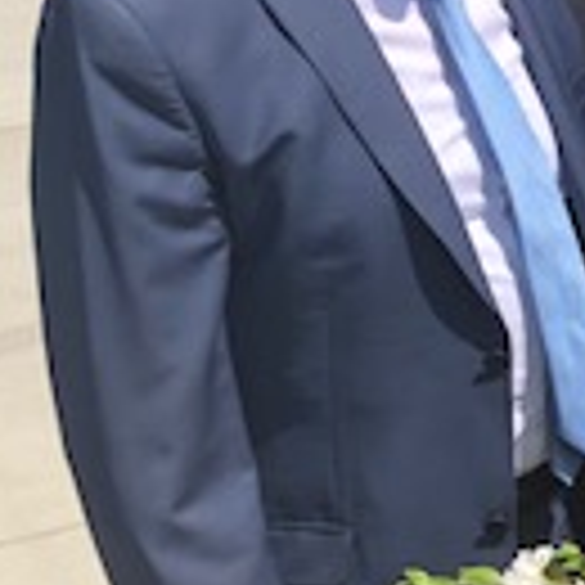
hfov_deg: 12.5
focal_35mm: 122
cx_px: 1192
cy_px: 99
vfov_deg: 14.2
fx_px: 2333
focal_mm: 4
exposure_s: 1/1656
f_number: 1.8
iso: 20
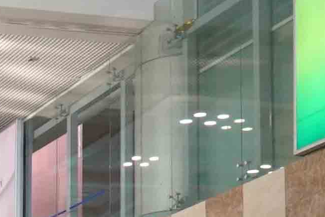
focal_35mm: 156
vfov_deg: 8.4
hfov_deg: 11.9
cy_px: 440
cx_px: -306
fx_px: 1410
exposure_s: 1/250
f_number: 5
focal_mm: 24
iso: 2000
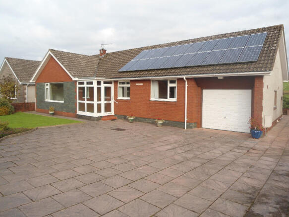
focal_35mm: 26
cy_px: 108
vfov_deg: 53.0
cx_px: 144
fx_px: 217
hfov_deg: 67.3
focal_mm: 4.7
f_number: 2.8
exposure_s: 1/500
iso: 80
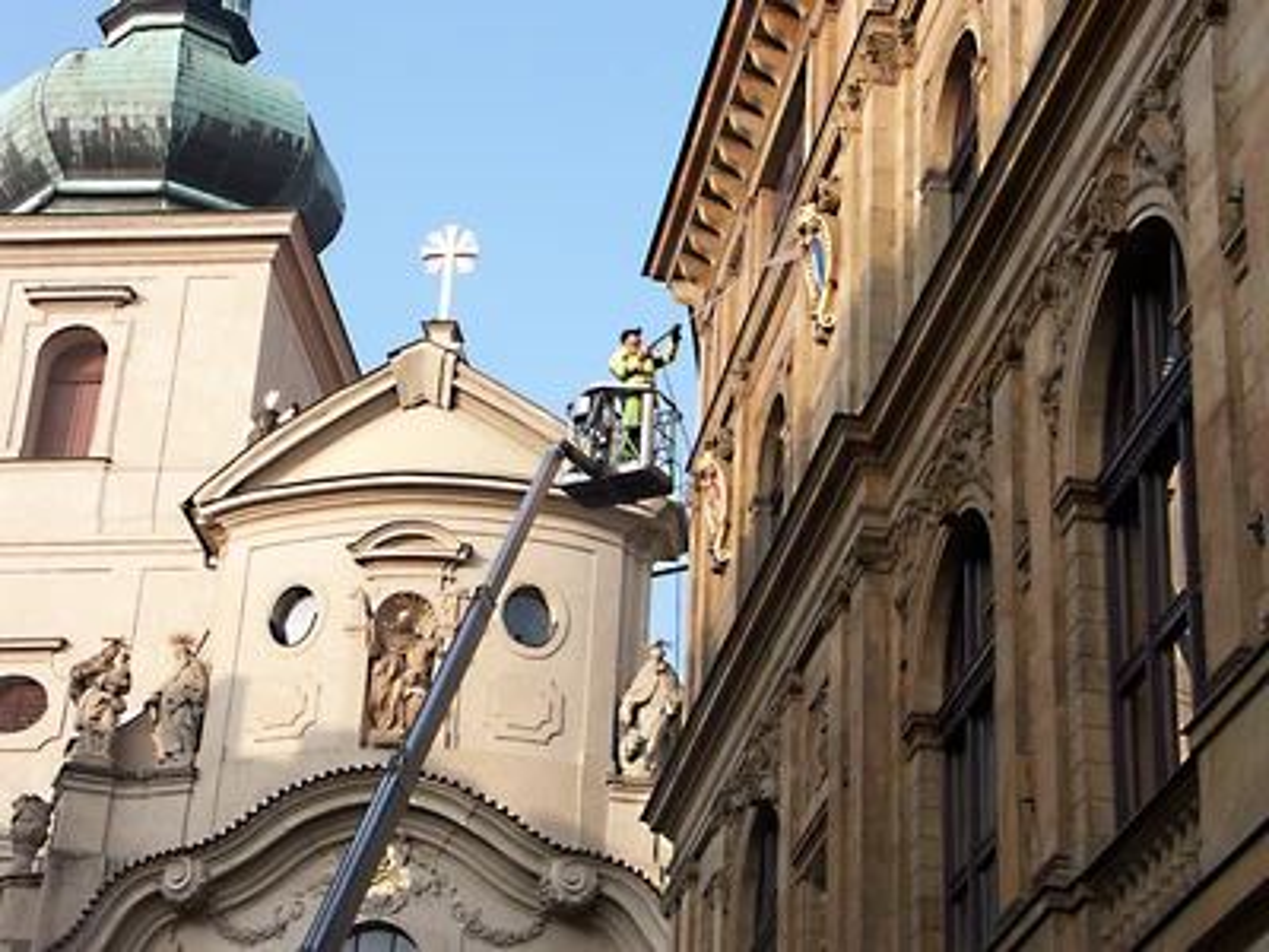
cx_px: 634
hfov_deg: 26.3
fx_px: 2713
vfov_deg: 19.9
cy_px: 476
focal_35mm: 74
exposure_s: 1/250
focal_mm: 19.01
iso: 100
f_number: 5.6
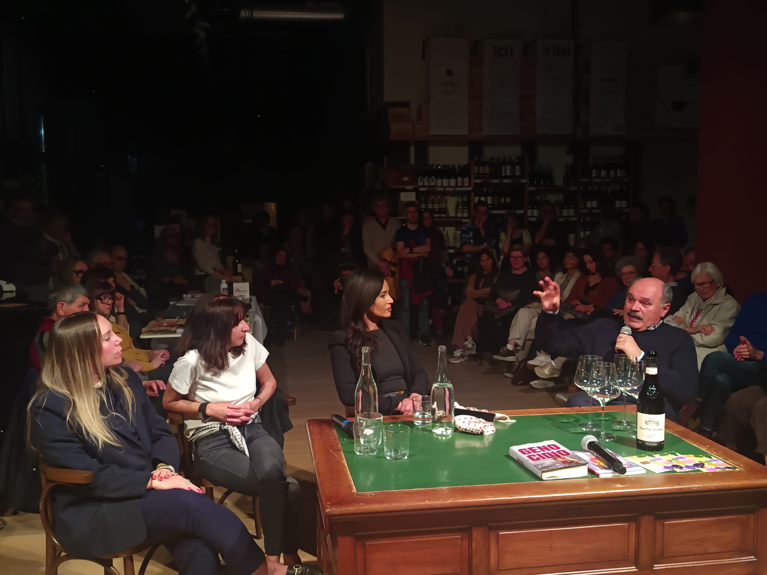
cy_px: 288
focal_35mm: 24
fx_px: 532
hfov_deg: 71.6
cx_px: 384
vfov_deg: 56.8
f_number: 1.7
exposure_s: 1/25
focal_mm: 5.31
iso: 1220
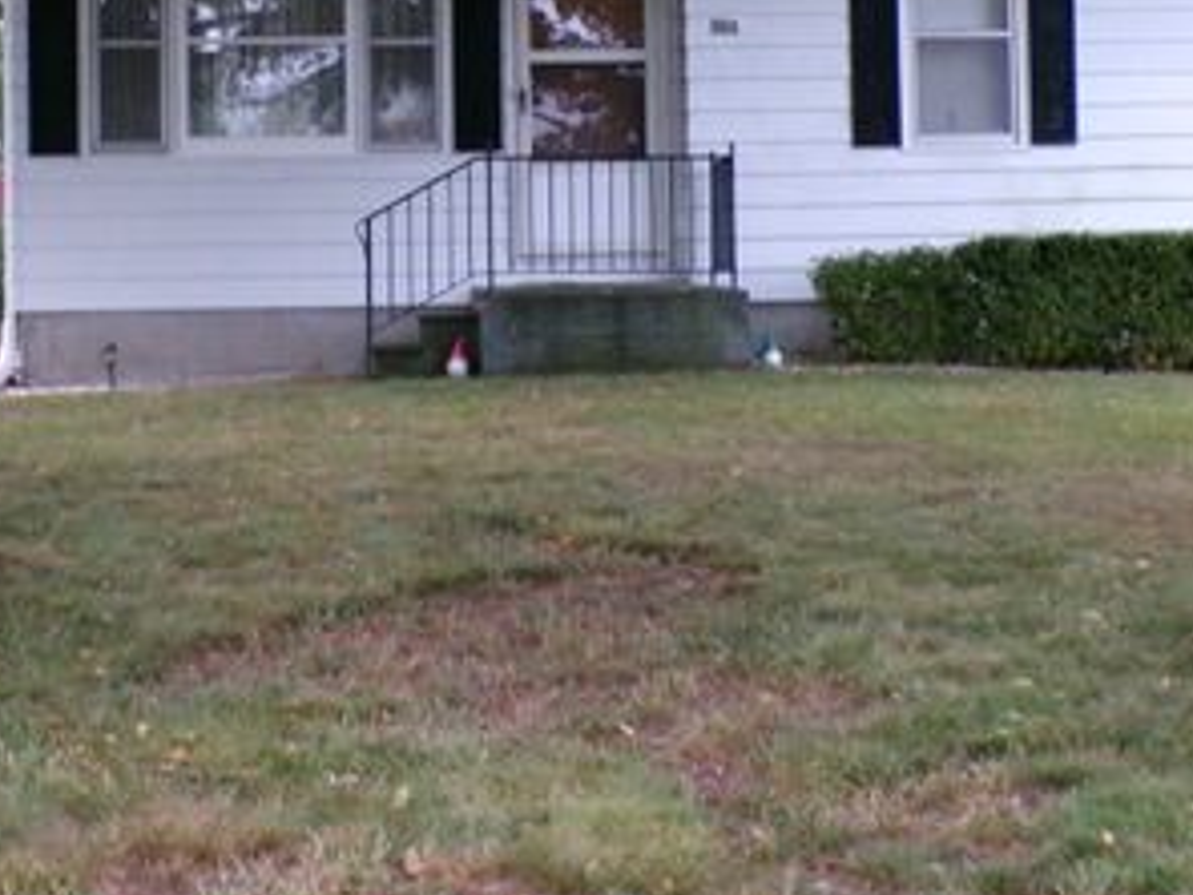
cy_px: 163
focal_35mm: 71
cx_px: 621
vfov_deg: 20.5
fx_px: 2447
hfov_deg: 27.4
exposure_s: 1/17
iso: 800
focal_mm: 7.6
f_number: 3.4
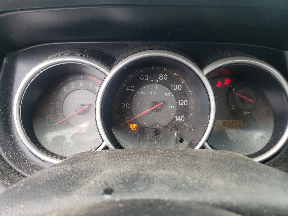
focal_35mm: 26
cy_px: 108
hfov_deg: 67.3
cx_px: 144
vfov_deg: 53.1
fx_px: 216
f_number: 1.5
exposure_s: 1/164
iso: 50
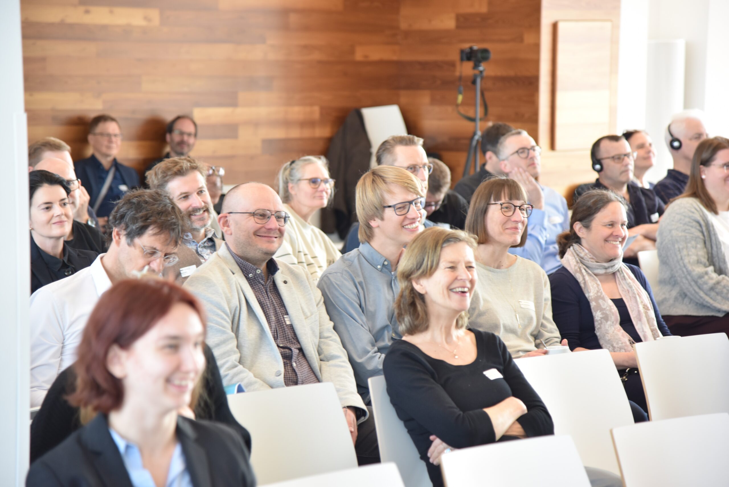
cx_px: 364
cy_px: 244
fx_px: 2026
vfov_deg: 13.7
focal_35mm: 100
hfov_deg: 20.4
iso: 720
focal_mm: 100
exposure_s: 1/100
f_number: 4
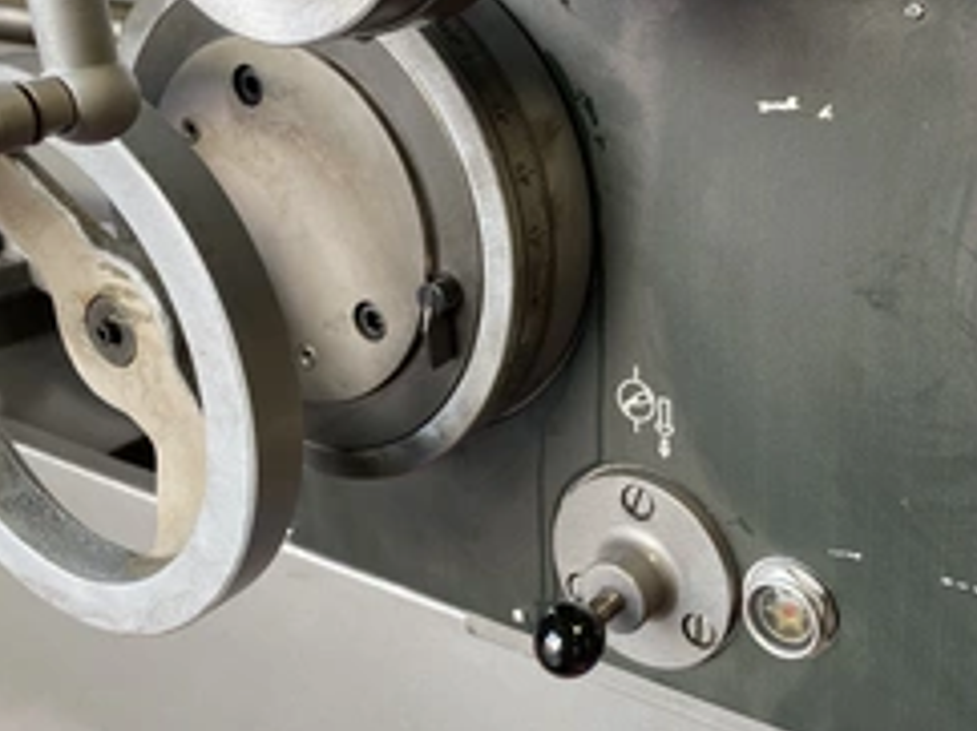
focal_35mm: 43
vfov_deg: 32.6
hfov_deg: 42.1
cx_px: 771
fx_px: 1212
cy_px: 149
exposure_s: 1/120
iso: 80
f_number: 1.8
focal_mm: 4.25
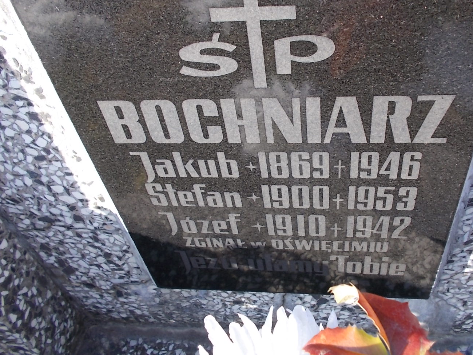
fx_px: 437
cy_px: 137
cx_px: 265
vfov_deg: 43.9
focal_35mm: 32
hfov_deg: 56.7
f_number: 3.2
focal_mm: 4.6
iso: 80
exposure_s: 1/160
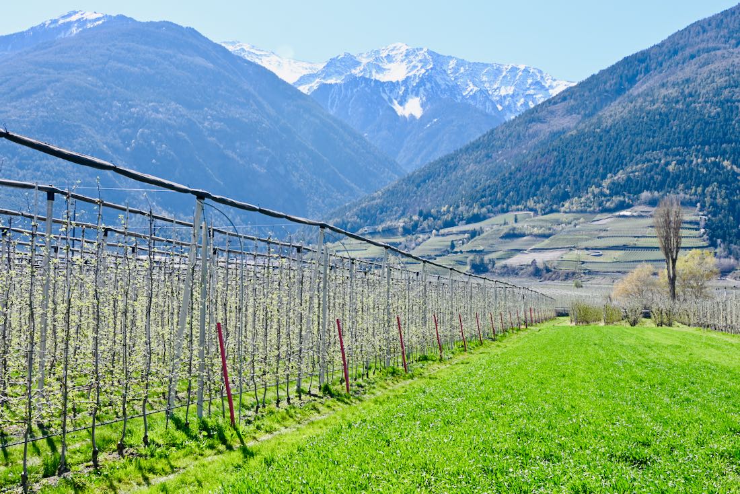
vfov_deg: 31.9
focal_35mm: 42
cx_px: 370
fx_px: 864
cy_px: 247
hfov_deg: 46.4
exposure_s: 1/320
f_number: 6.3
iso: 100
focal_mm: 28
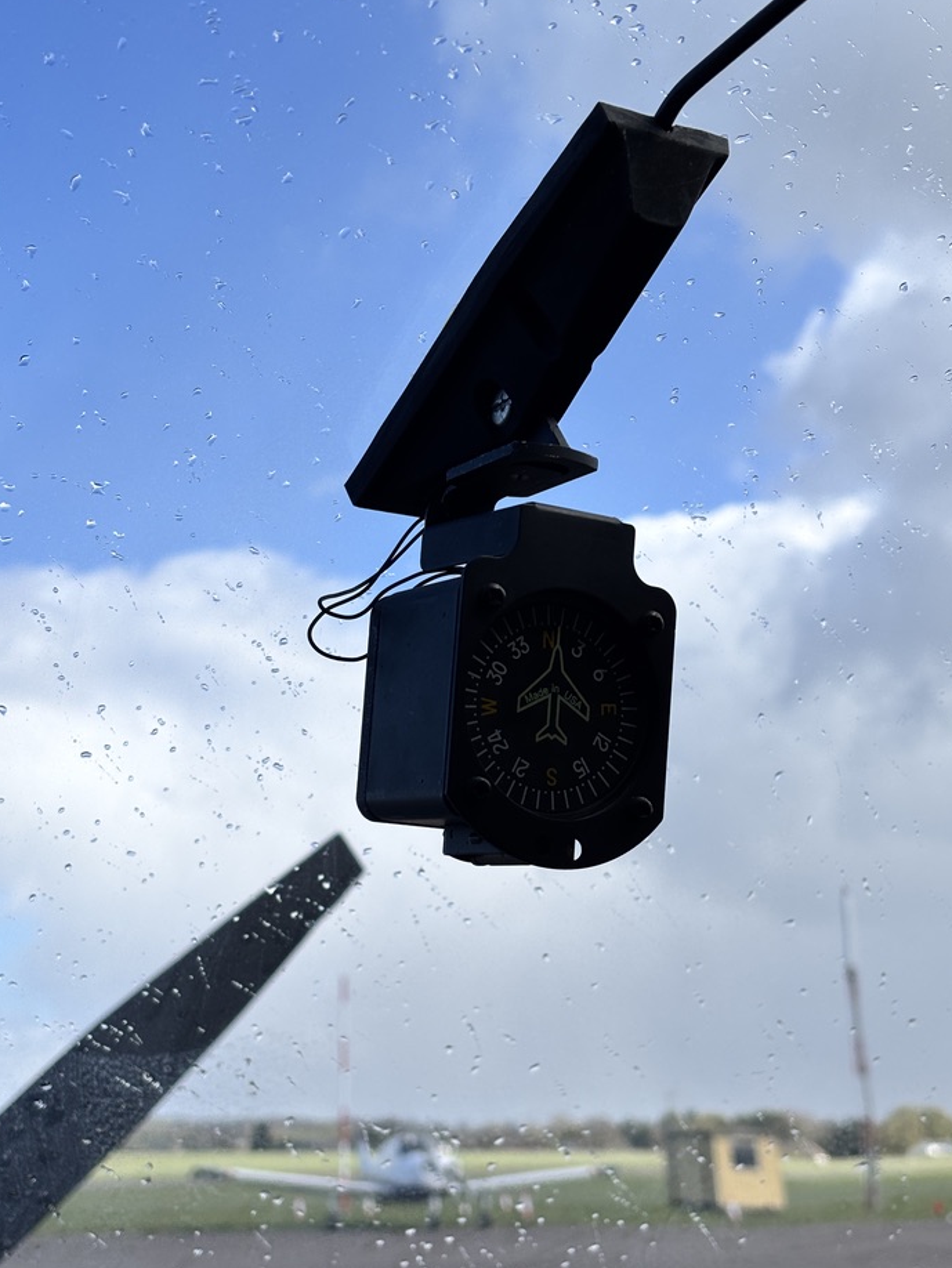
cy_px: 688
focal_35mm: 58
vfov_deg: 33.2
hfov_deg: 25.2
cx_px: 460
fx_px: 2126
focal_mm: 5.96
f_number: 1.6
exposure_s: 1/2710
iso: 40
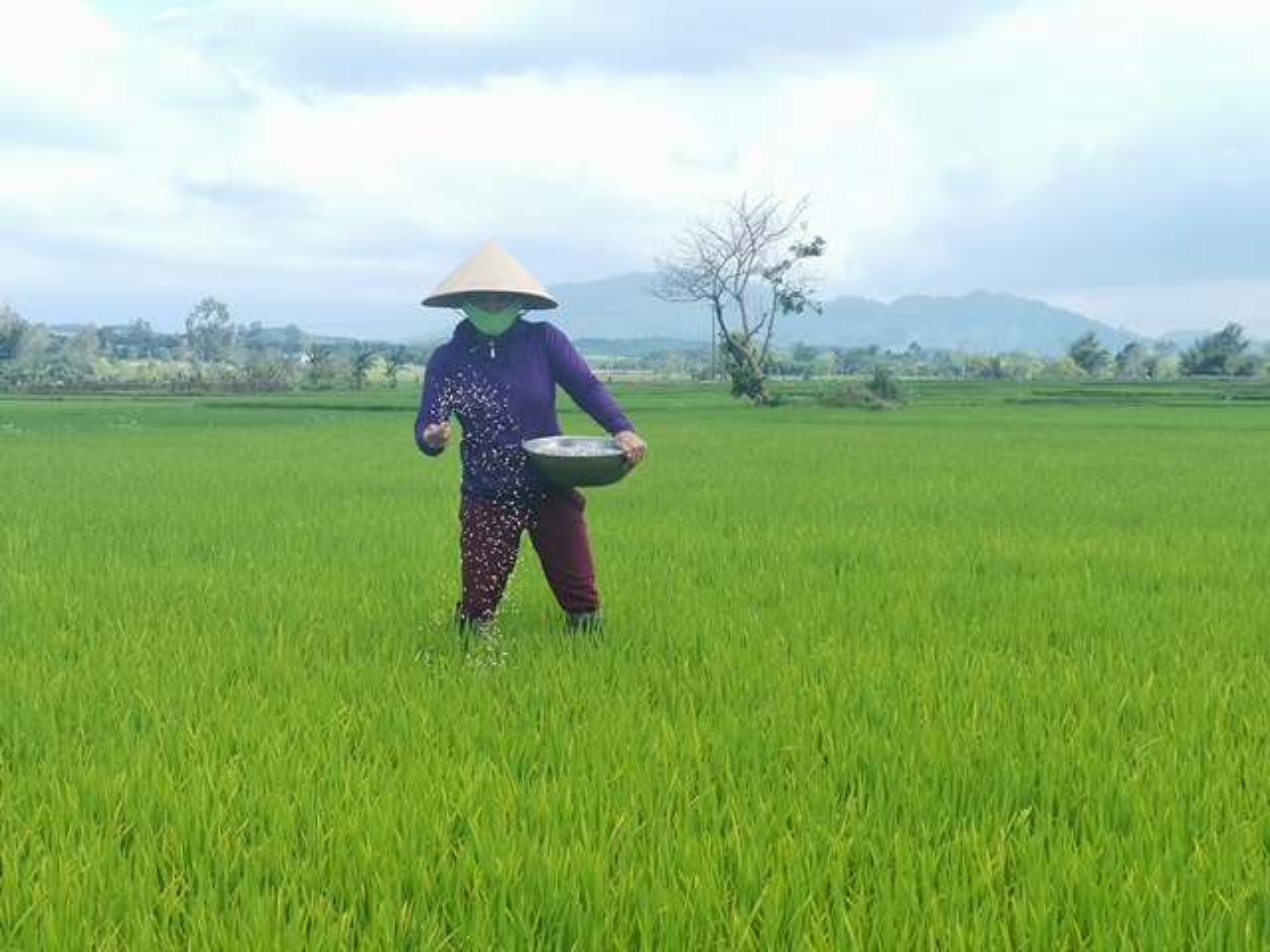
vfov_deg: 28.0
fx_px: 1908
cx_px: 635
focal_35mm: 52
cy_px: 476
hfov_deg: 36.8
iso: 50
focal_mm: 4.75
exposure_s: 1/1245
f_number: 1.8
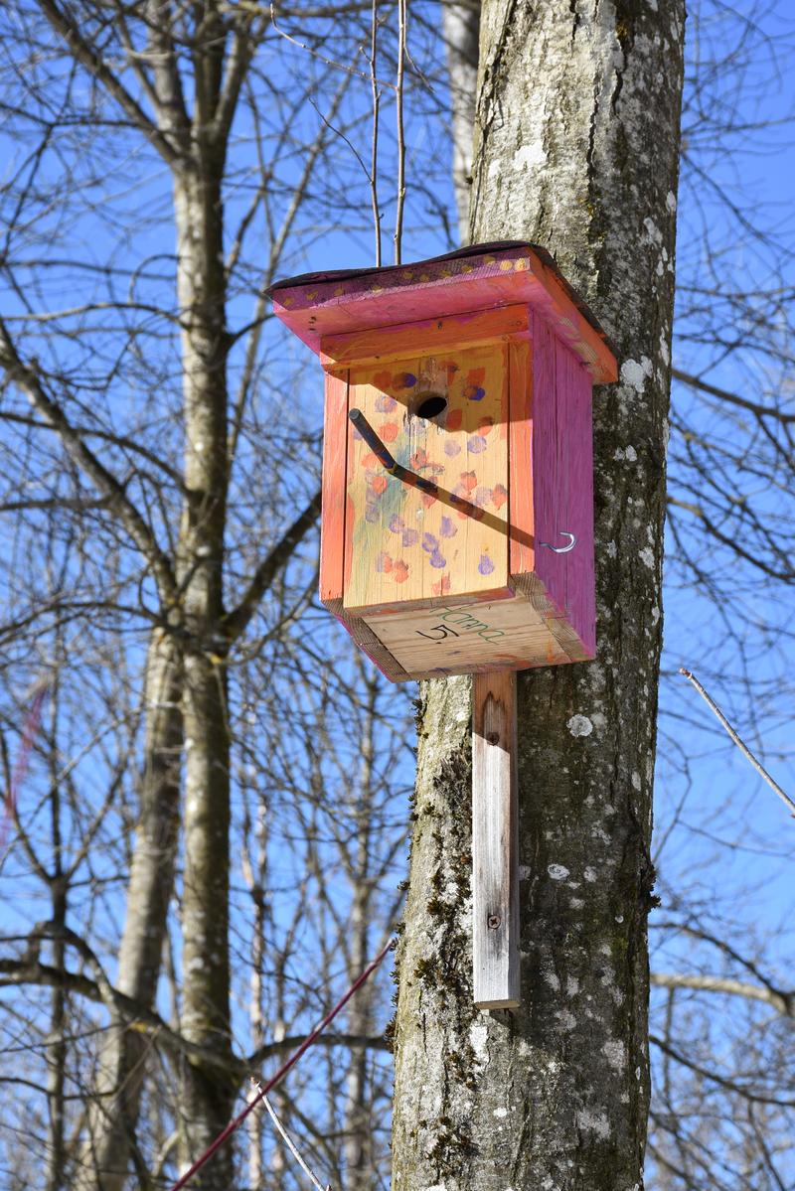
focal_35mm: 90
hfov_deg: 15.2
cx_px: 398
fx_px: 2979
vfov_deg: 22.6
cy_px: 596
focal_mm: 60
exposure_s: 1/320
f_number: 9
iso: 250
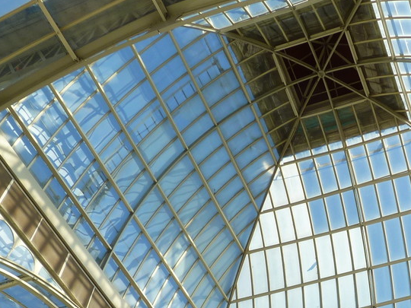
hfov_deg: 29.4
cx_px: 345
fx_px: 760
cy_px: 349
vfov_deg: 21.6
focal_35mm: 64
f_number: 4.5
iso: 80
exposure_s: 1/250
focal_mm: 4.8
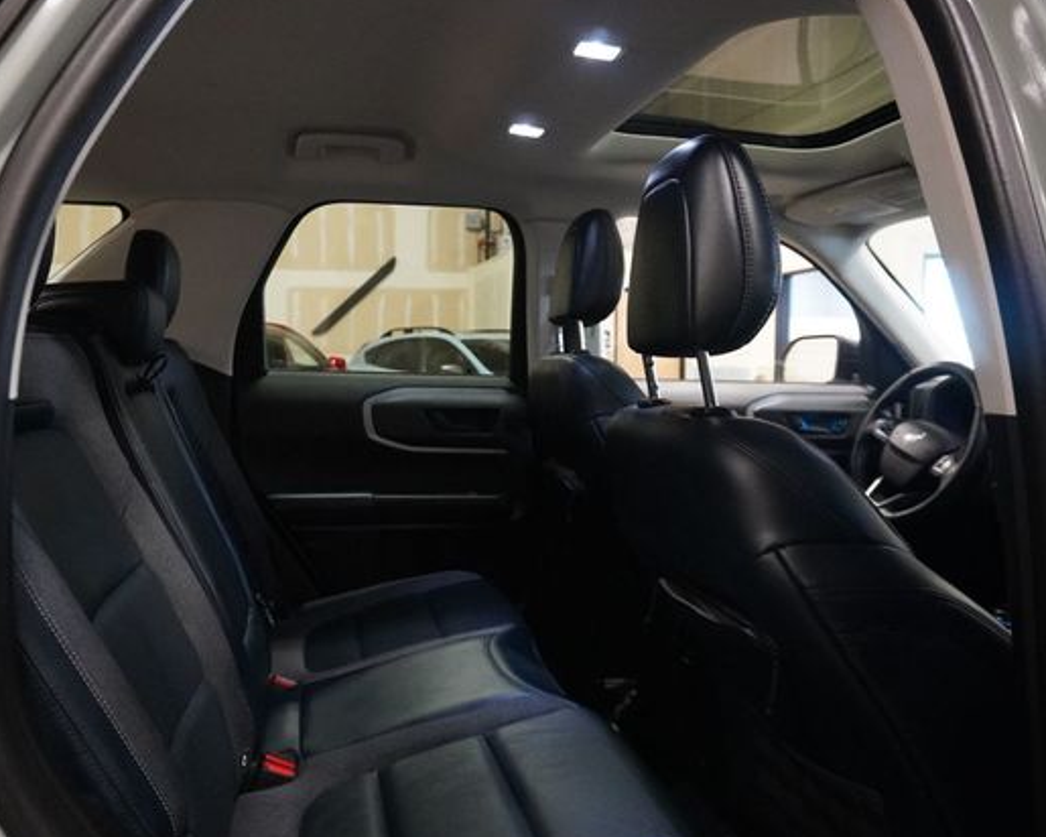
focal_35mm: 28
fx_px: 867
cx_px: 445
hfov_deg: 61.9
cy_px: 418
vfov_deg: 51.5
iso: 6400
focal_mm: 16
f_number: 3.5
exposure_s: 1/100
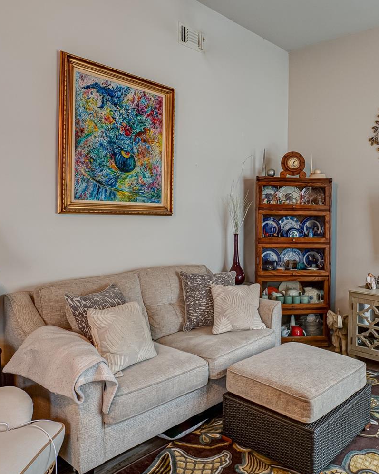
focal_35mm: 27
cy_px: 224
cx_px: 298
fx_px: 379
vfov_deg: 64.0
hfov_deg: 50.3
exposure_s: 1/6
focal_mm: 14
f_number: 9
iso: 400
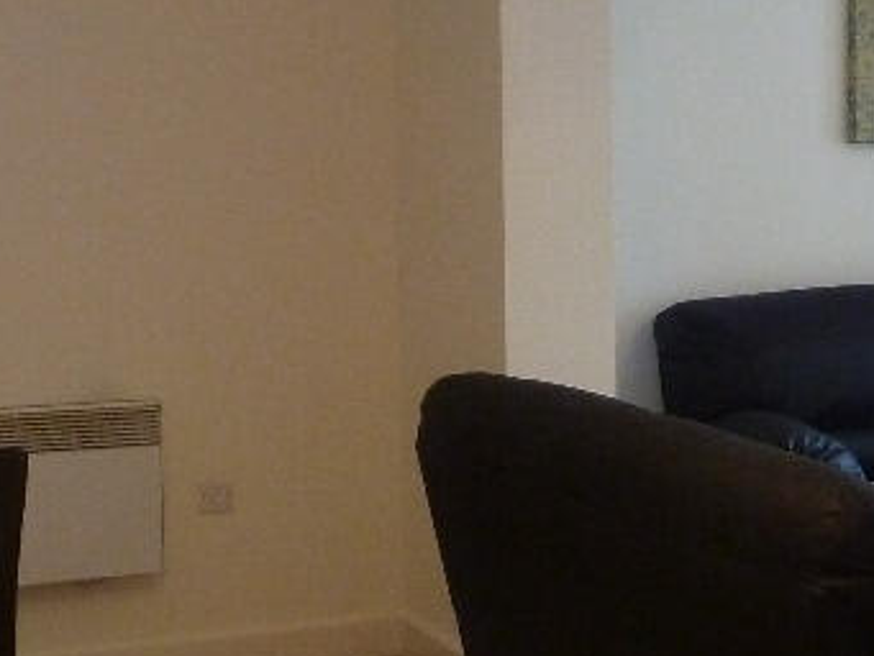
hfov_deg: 25.5
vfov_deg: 19.6
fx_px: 1894
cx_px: 697
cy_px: 282
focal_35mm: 75
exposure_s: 1/8
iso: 400
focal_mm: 4.1
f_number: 3.3
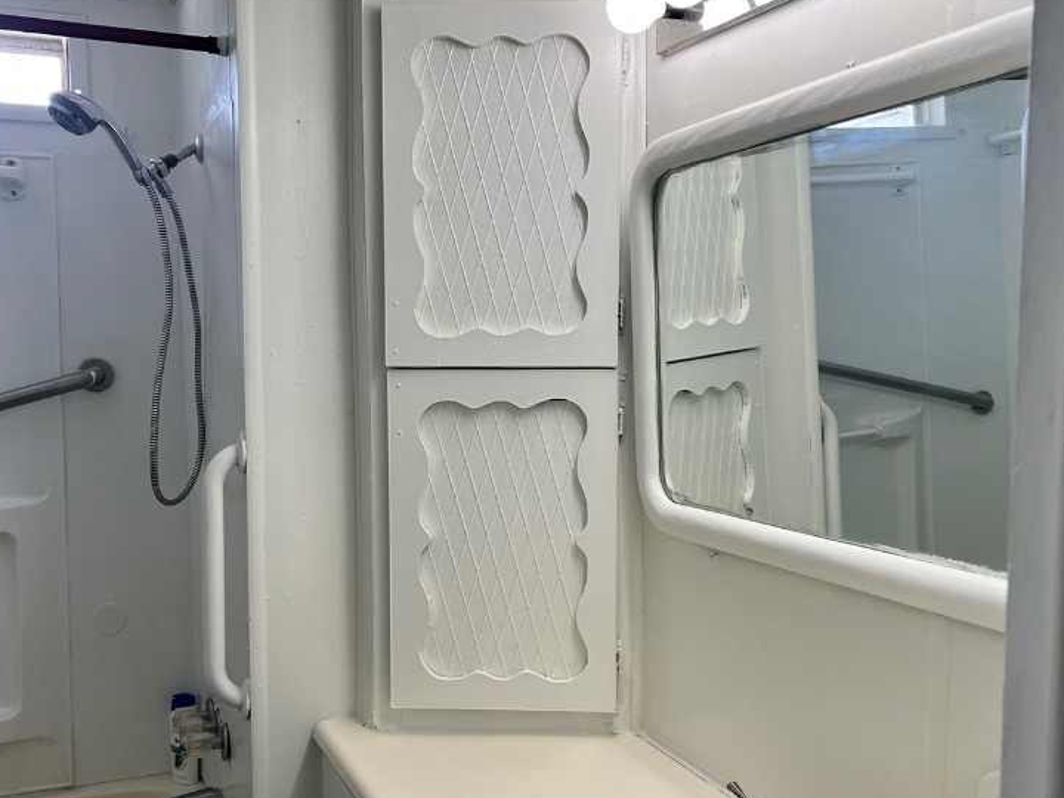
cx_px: 507
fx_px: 1137
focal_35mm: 37
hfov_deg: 50.1
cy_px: 439
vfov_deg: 38.6
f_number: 1.5
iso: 64
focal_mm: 5.7
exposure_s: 1/120
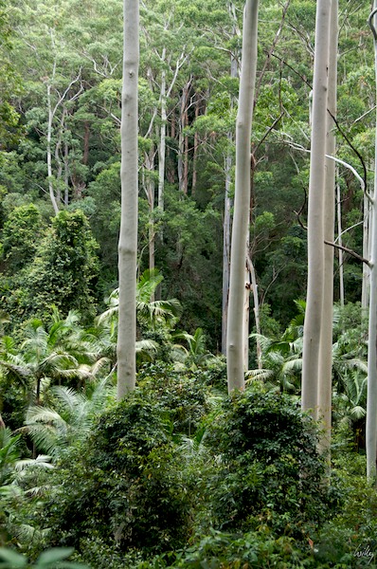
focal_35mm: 60
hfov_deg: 22.5
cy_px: 284
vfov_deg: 33.4
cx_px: 188
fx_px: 946
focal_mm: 40
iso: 320
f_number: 5.6
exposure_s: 1/125
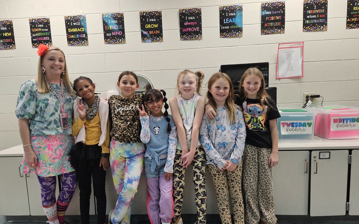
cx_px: 176
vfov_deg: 49.2
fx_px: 245
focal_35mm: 25
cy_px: 125
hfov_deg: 72.6
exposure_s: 1/120
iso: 200
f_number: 1.8
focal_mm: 5.4
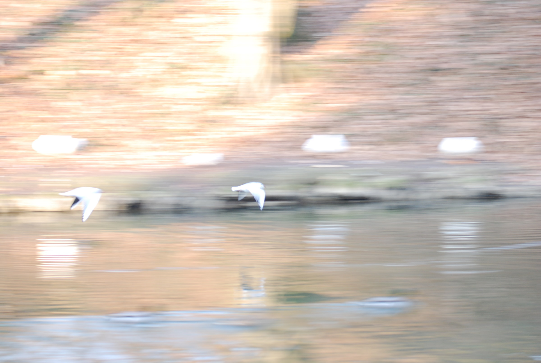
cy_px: 182
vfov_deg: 13.1
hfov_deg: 19.4
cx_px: 270
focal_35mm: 105
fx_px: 1581
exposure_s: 1/25
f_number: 4
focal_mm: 70
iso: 200
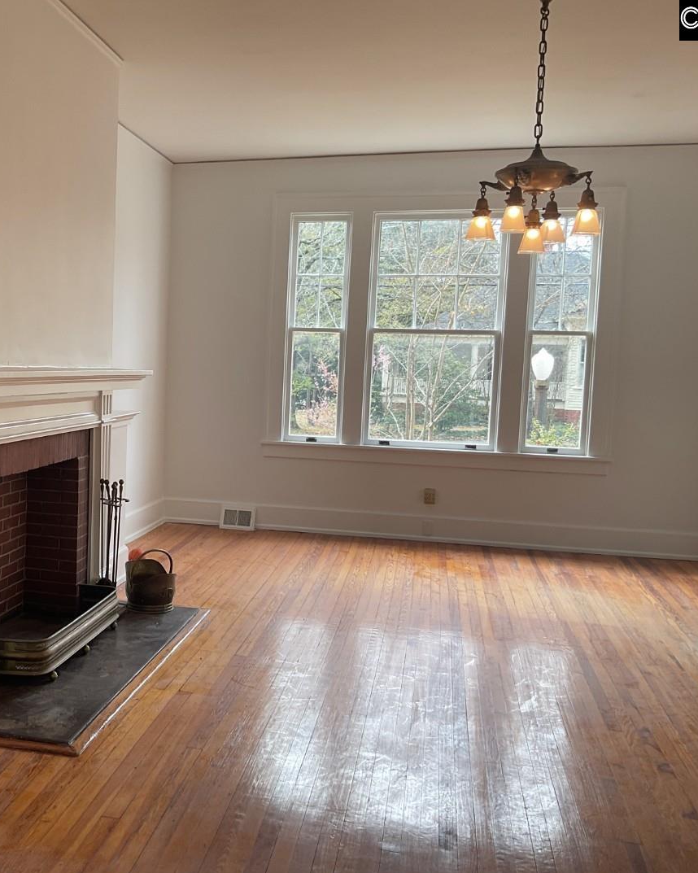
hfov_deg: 38.1
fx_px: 982
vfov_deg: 47.9
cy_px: 439
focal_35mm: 38
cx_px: 172
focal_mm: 3
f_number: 1.8
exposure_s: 1/120
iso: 25
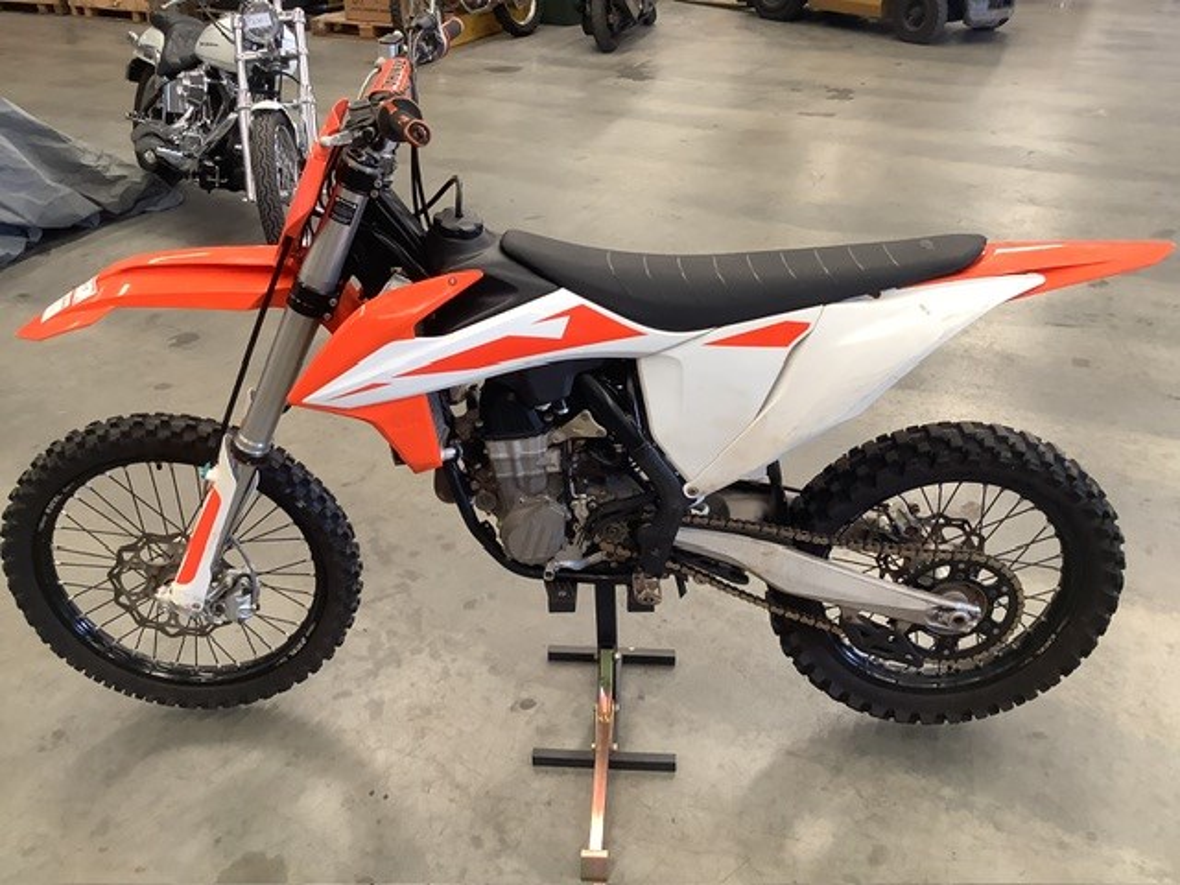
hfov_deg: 58.4
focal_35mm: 31
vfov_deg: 45.4
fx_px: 1057
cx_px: 590
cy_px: 442
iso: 100
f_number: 2.4
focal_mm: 3.3
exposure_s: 1/50
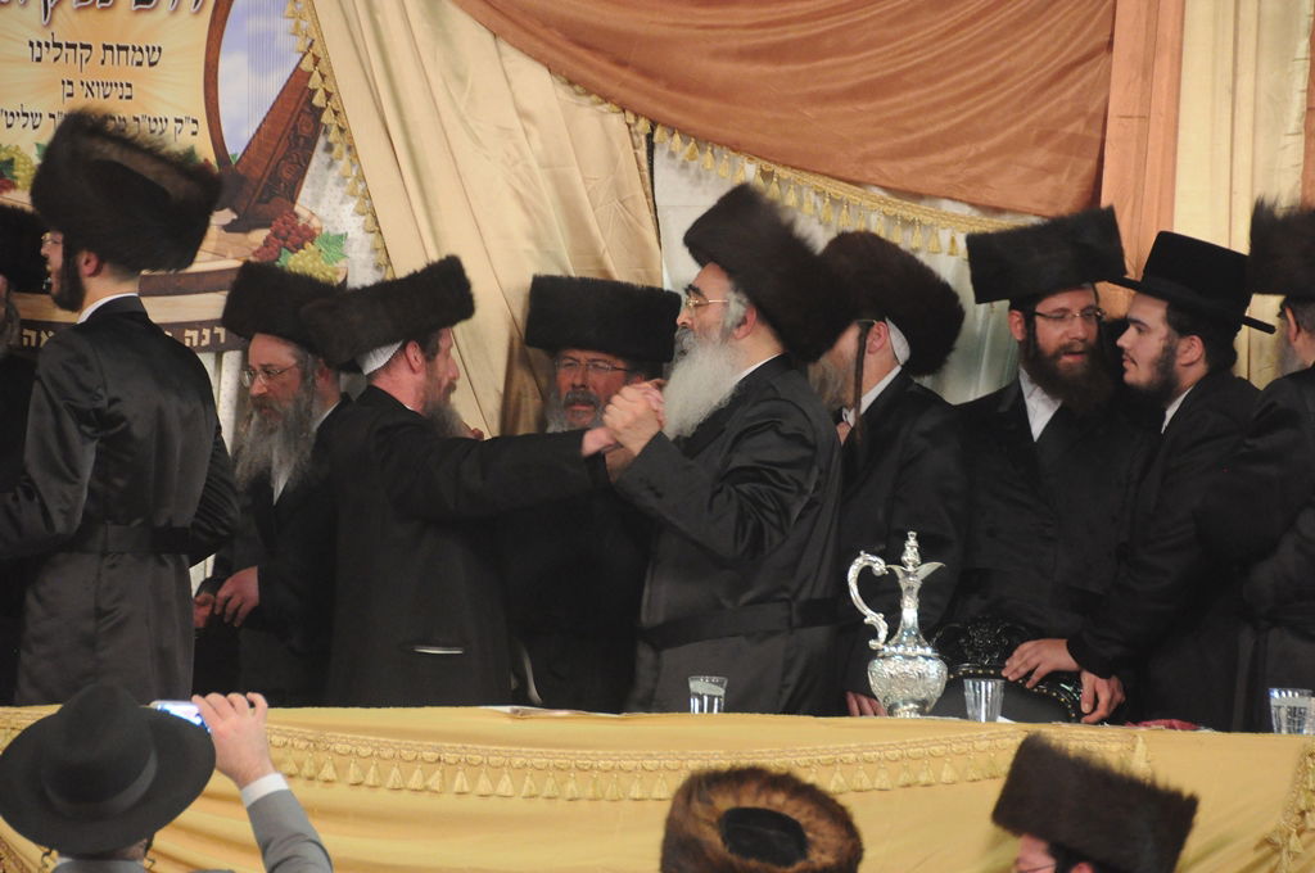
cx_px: 658
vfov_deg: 7.6
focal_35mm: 180
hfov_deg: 11.4
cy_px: 436
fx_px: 6567
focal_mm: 120
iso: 2000
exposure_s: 1/30
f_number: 5.3
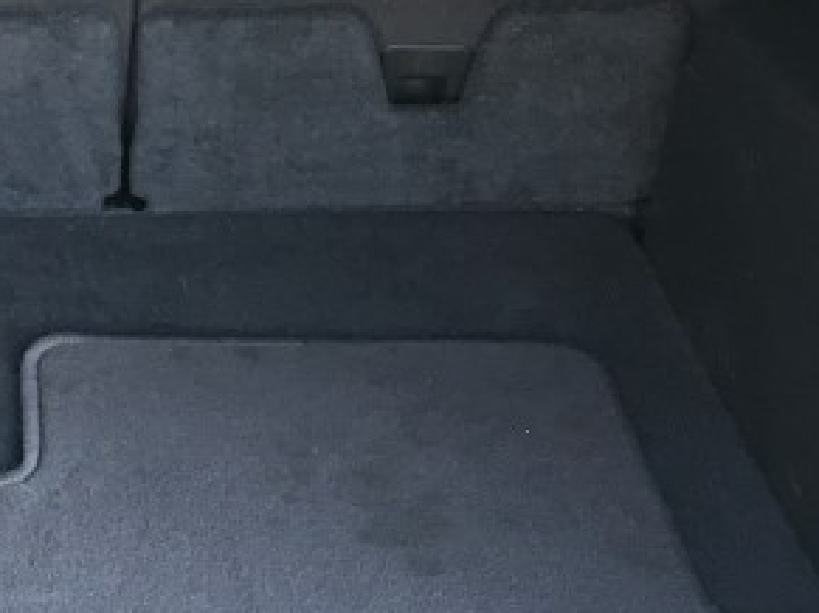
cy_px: -34
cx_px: -31
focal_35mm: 102
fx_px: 2412
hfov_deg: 18.7
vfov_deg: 14.2
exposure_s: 1/30
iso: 32
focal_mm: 4.15
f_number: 2.2
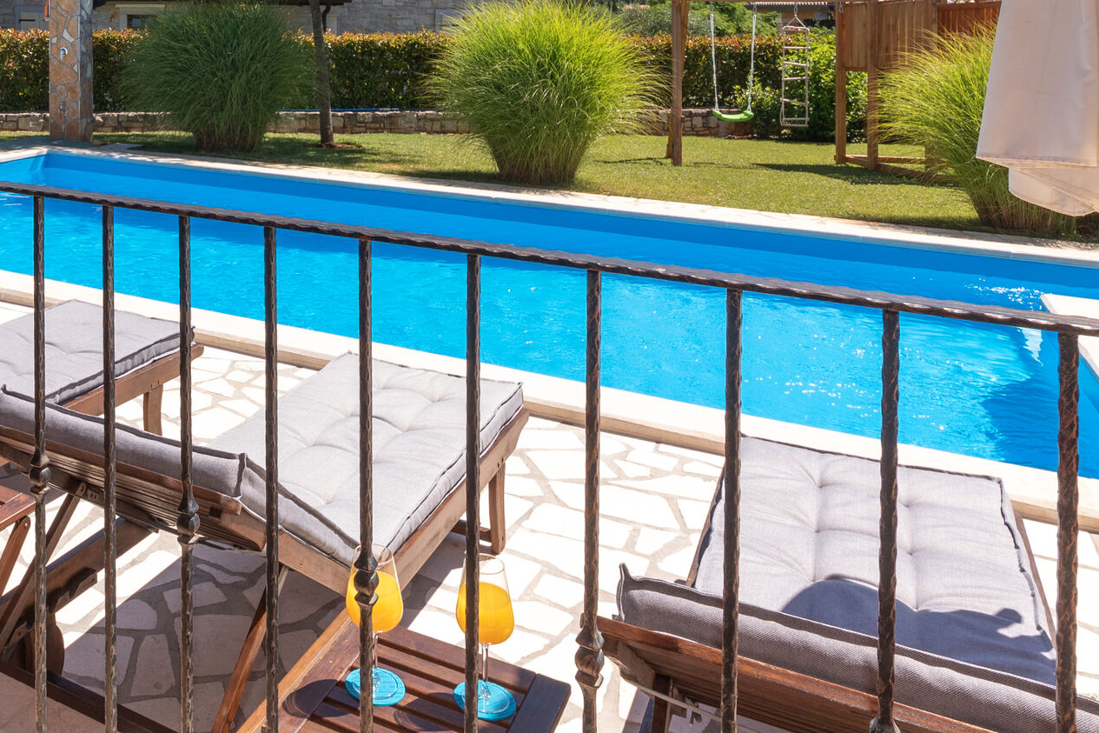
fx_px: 946
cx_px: 187
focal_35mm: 31
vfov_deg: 39.4
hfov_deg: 55.1
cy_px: 81
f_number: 11
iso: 320
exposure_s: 1/250
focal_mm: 14
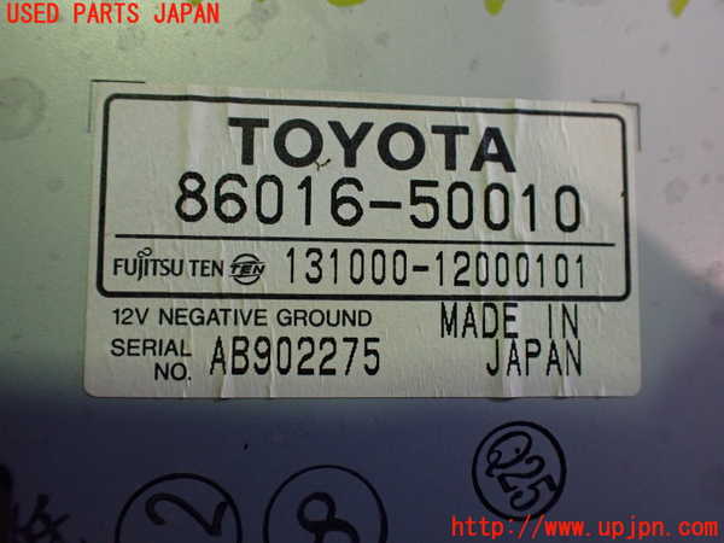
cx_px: 362
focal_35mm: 30
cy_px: 272
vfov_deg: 46.8
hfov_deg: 60.0
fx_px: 627
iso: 500
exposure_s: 1/125
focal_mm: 5.4
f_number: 2.3
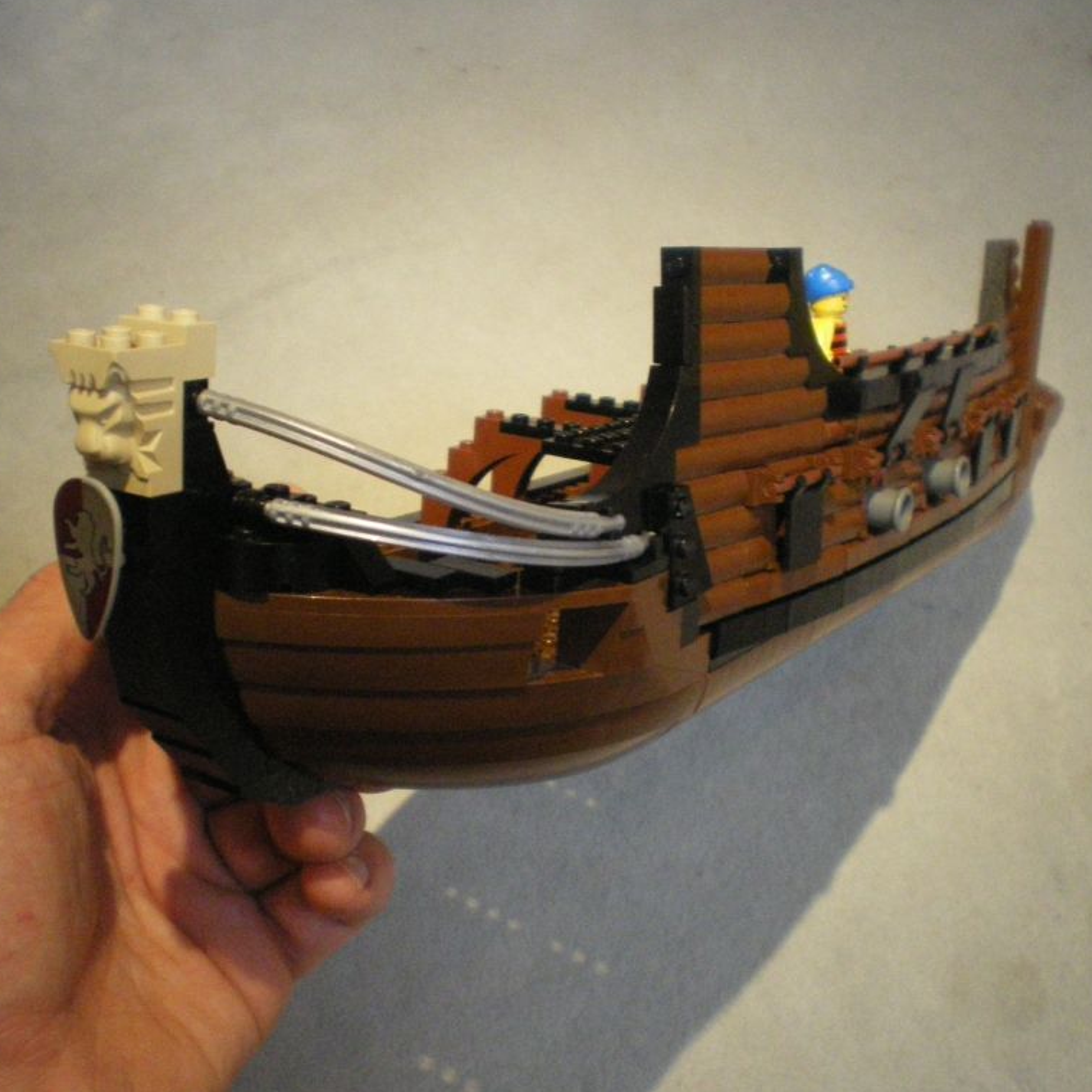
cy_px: 545
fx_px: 1535
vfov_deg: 39.2
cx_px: 532
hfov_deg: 39.2
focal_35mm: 43
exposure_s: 1/40
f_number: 3.1
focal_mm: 6.3
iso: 800
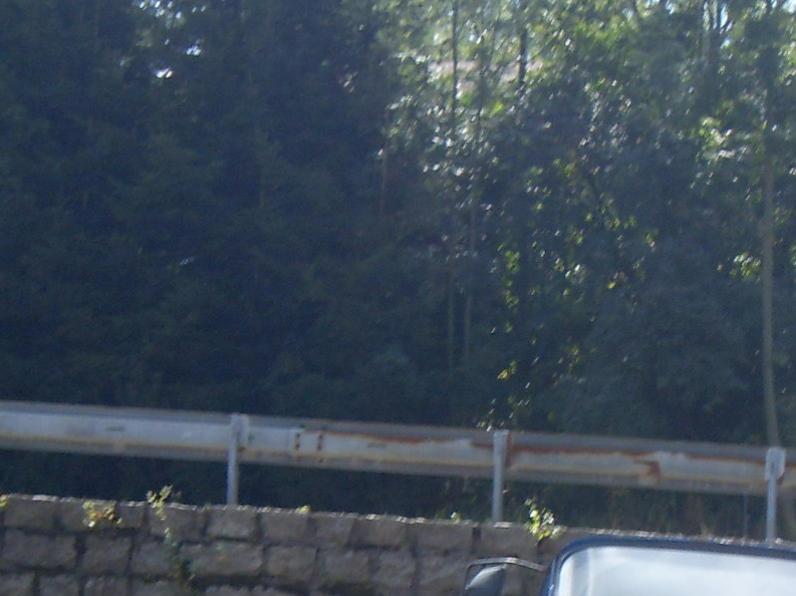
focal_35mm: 121
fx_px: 2781
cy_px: 701
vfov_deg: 12.0
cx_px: 704
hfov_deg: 16.1
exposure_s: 1/125
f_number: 7
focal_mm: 6.3
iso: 80
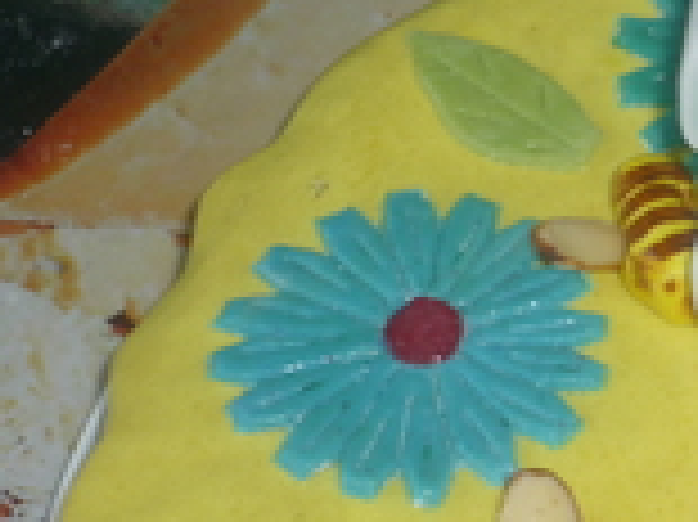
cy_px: 477
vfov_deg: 10.0
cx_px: 914
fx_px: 2982
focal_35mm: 148
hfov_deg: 12.9
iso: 100
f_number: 3.2
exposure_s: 1/40
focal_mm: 8.4
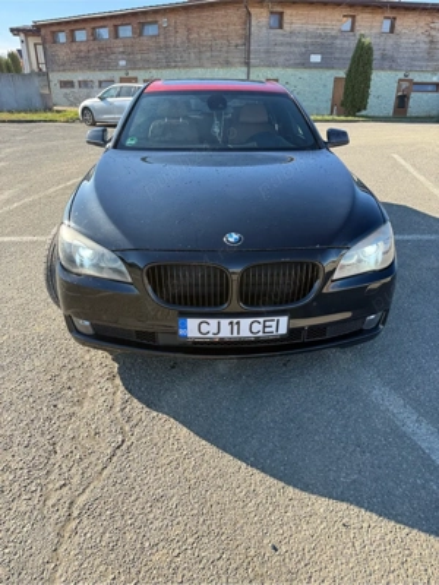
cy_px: 292
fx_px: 406
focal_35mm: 24
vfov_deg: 71.6
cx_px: 220
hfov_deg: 56.8
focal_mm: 6.76
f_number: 1.78
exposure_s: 1/931
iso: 100
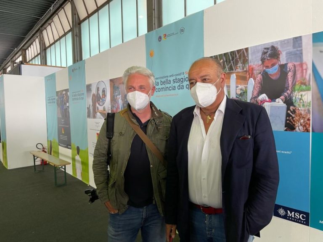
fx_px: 243
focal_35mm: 26
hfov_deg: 67.3
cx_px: 162
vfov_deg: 53.1
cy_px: 121
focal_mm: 5.1
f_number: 1.6
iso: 80
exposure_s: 1/50
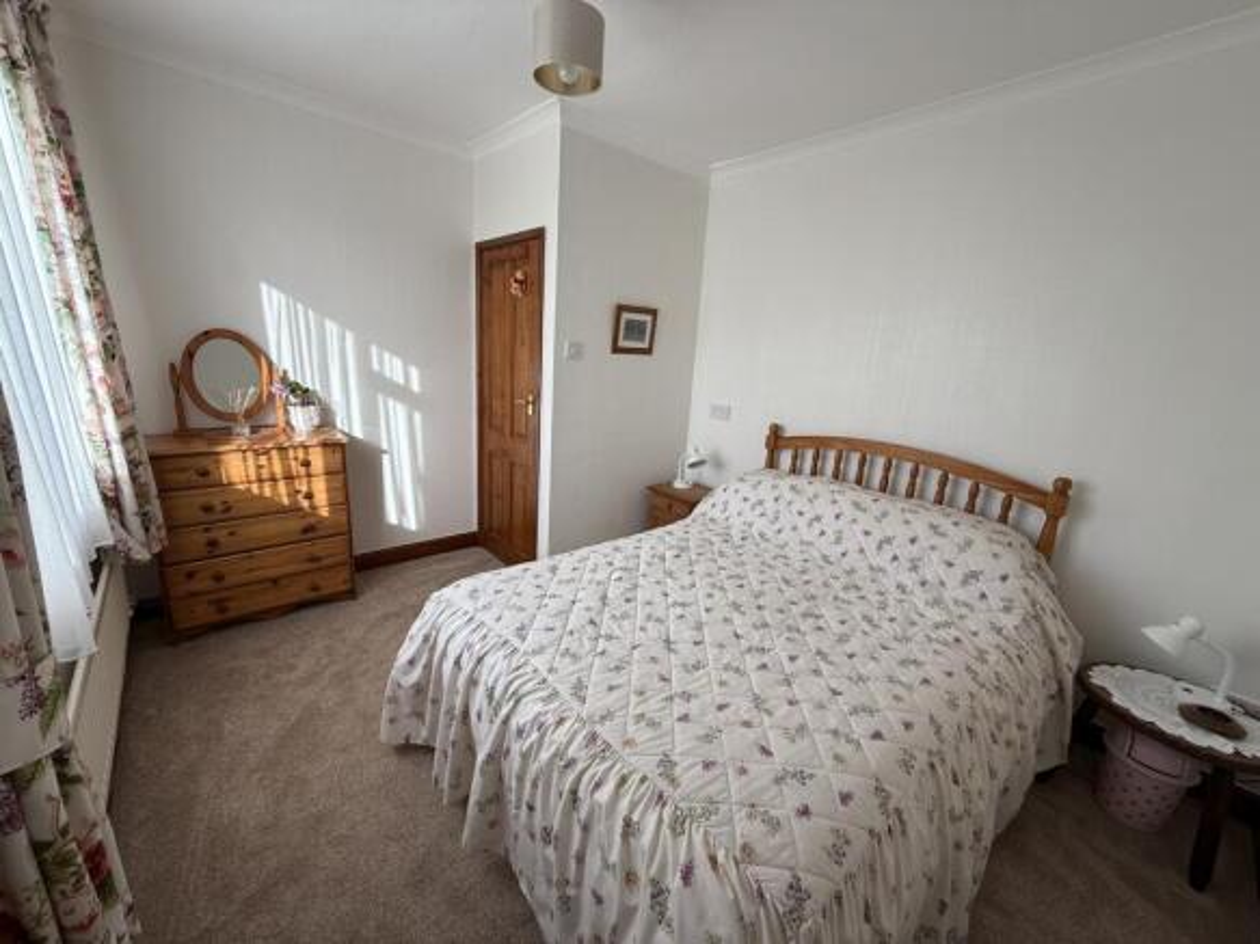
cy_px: 472
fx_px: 509
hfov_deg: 102.1
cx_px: 630
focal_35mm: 14
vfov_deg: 85.7
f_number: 2.2
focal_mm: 2.22
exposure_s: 1/191
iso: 50
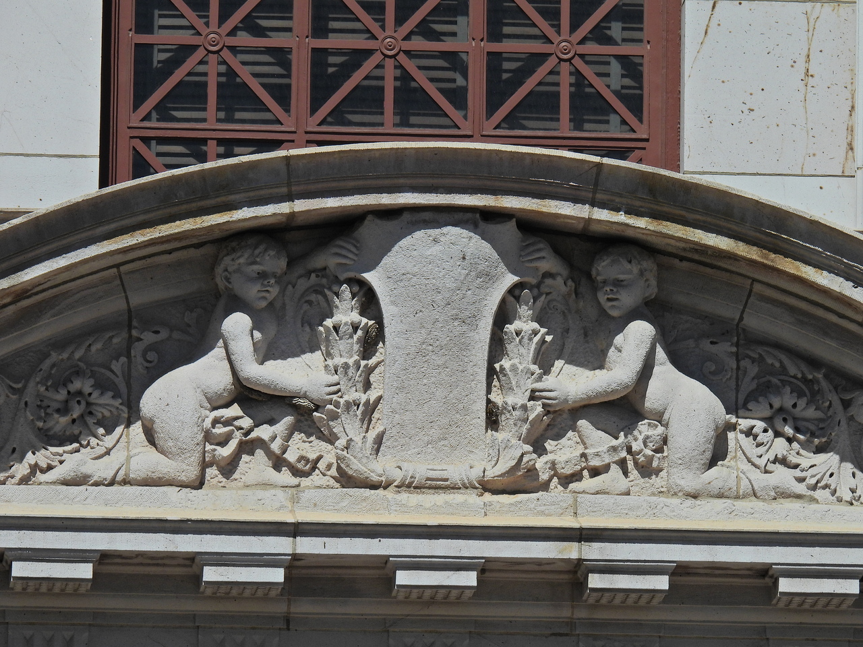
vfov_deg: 2.7
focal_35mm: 550
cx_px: 432
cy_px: 324
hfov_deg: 3.6
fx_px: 13712
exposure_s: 1/1600
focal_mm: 98.1
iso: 100
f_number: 5
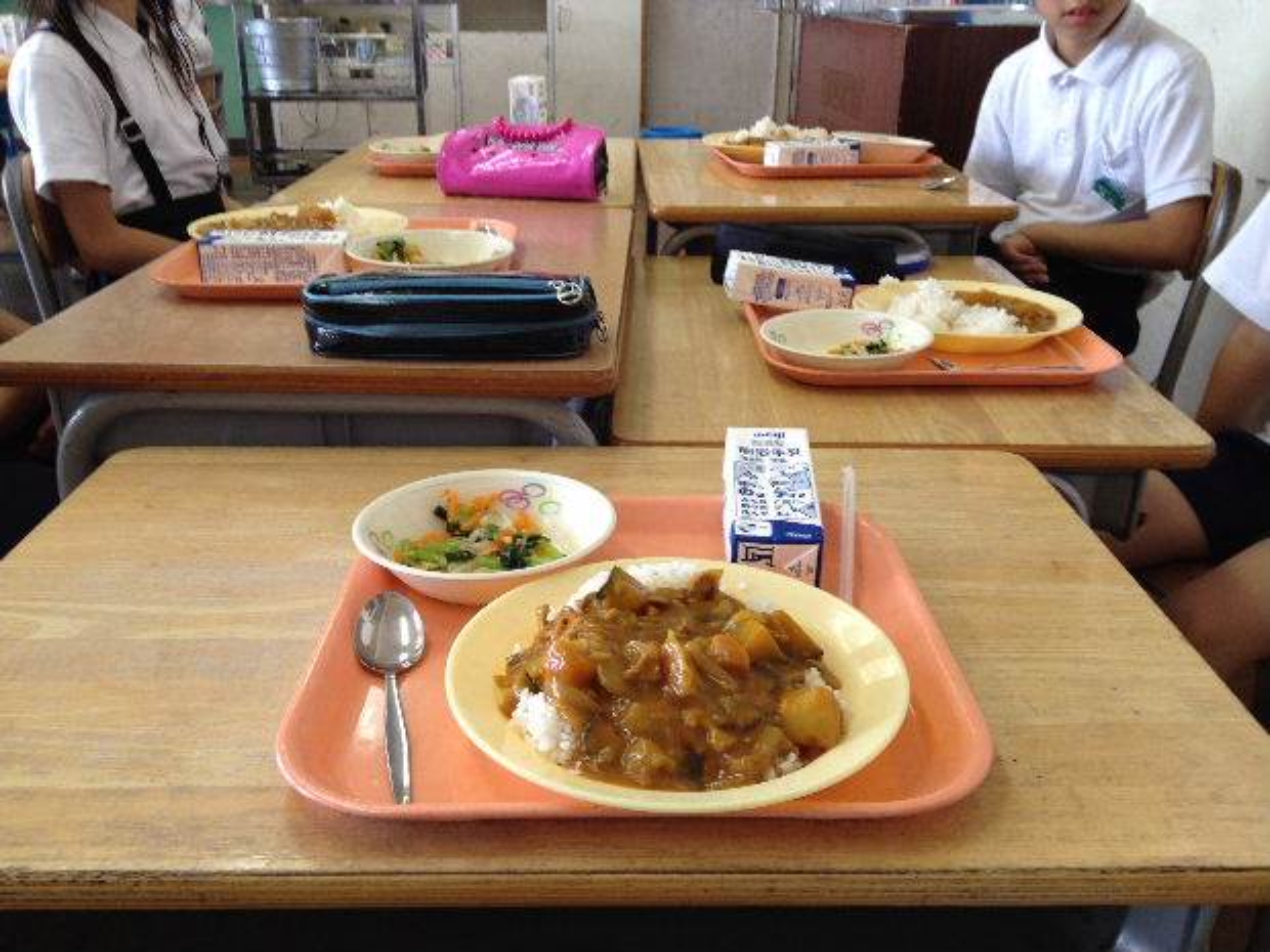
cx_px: 635
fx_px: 1284
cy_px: 476
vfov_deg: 40.7
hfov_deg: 52.6
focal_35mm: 35
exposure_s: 1/40
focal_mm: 4.28
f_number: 2.4
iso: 80
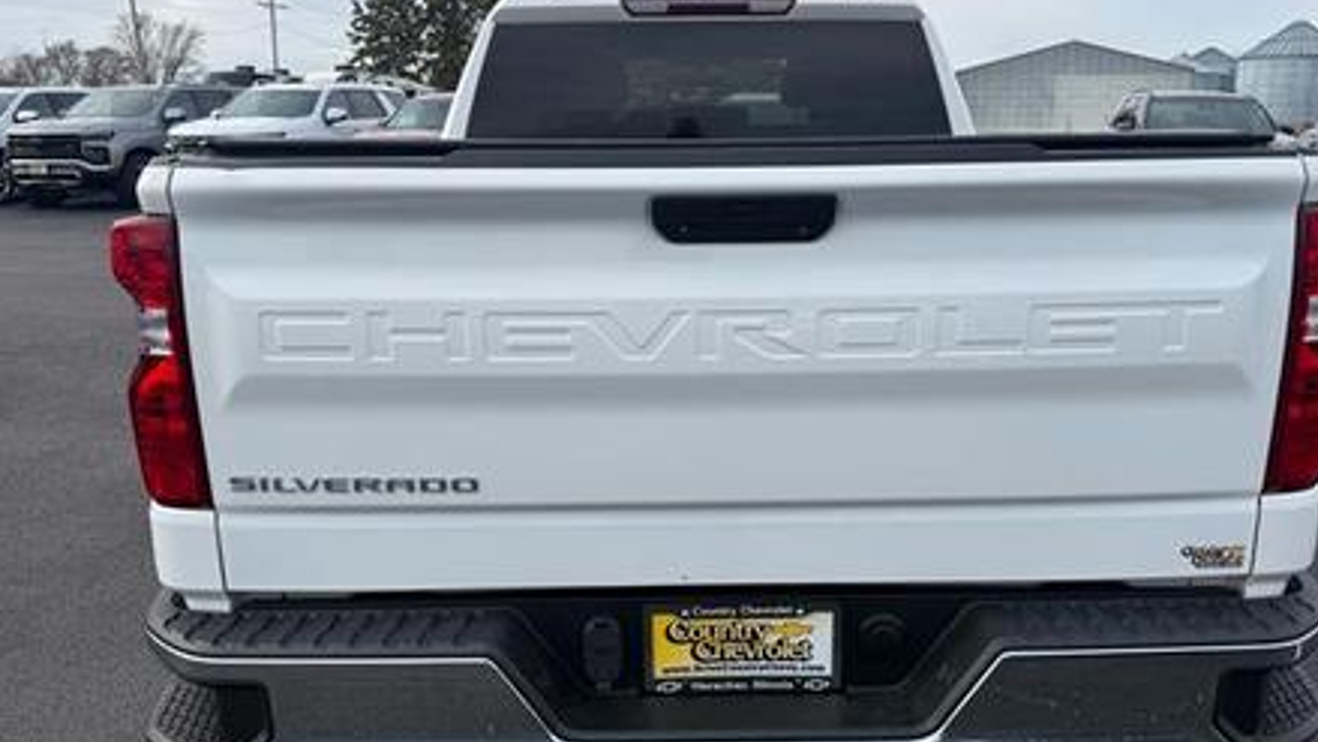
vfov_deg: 38.9
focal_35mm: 30
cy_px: 385
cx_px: 703
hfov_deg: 64.2
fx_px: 1049
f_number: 1.78
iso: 80
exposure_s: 1/2907
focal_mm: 6.76
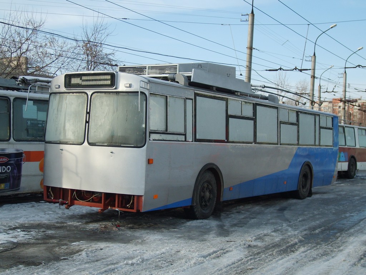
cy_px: 138
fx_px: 550
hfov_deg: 36.8
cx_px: 183
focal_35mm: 52
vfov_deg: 28.0
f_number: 3.3
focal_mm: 8.7
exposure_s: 1/500
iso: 50
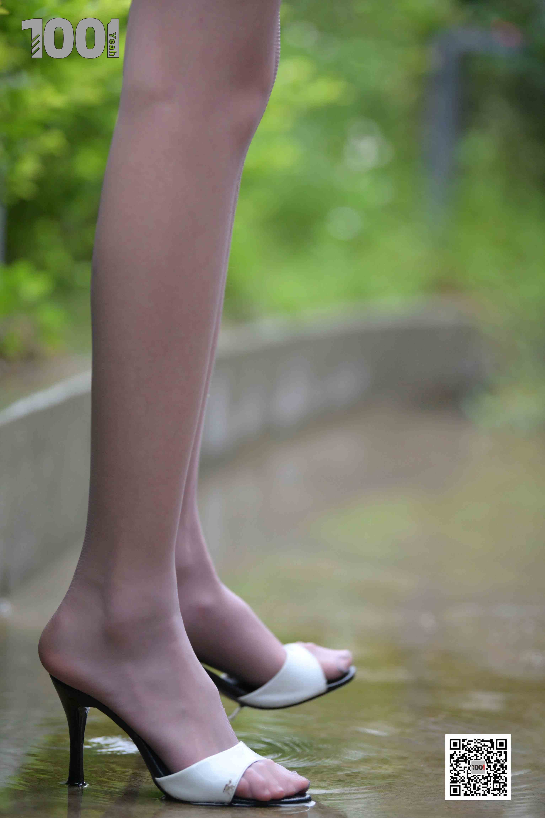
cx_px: 272
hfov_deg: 10.2
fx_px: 3065
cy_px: 409
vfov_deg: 15.2
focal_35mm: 135
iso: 1600
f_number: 2.8
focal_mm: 135
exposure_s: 1/250
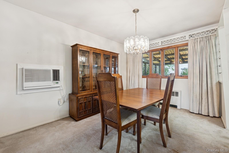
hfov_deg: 100.4
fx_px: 95
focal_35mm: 15
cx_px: 114
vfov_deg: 77.3
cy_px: 76
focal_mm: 15
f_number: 11
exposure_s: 1.6
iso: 100
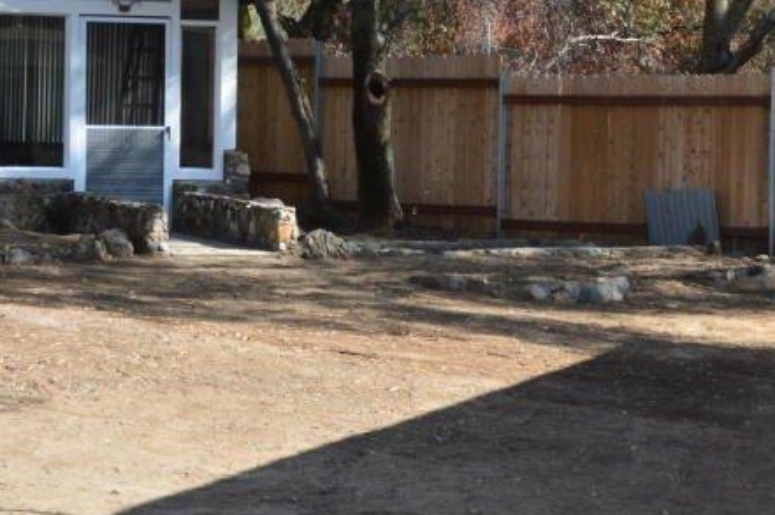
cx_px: 250
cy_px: 102
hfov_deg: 18.5
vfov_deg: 12.4
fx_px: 2365
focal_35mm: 110
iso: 400
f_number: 10
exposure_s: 1/200
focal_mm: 28
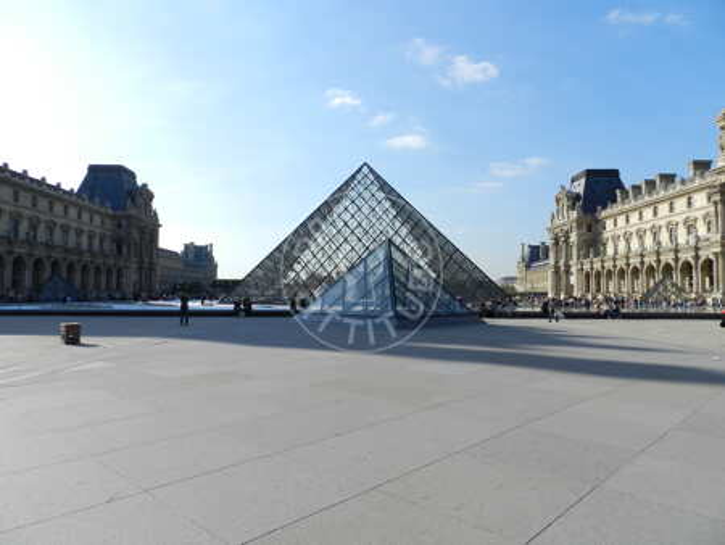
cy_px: 272
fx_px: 482
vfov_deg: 58.9
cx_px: 362
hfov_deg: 73.9
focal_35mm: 23
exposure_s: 1/1000
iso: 160
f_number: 4
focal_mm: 4
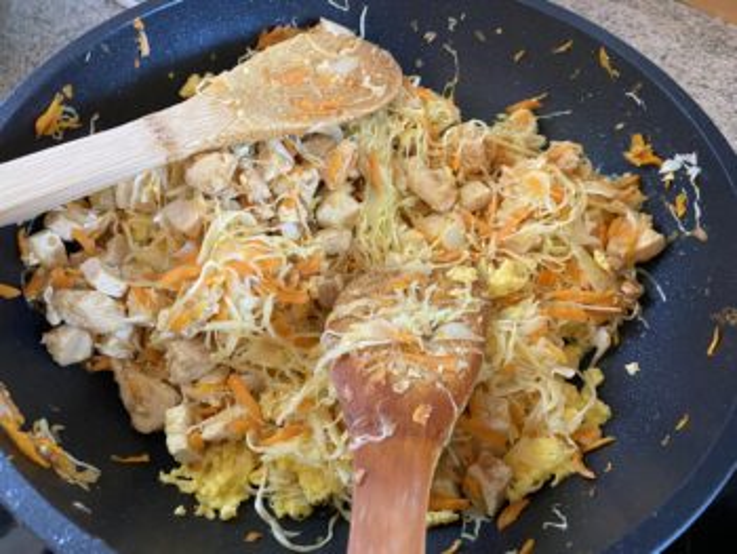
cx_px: 368
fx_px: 554
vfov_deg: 53.1
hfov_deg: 67.3
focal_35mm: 26
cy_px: 277
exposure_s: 1/60
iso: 250
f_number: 1.8
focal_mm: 4.25
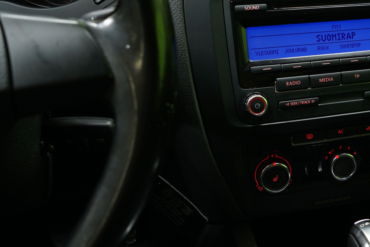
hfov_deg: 39.2
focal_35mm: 47
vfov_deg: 28.1
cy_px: 55
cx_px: 325
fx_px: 483
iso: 800
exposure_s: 1/20
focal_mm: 24
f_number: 4.5
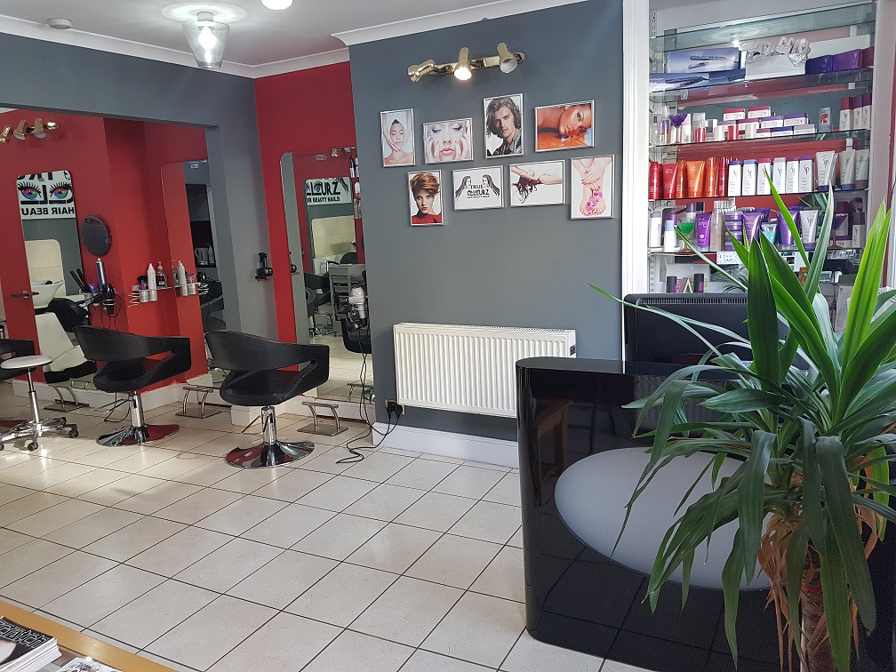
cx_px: 448
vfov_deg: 53.1
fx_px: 673
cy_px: 336
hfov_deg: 67.3
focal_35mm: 26
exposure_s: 1/50
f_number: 1.7
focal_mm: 4.2
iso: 80
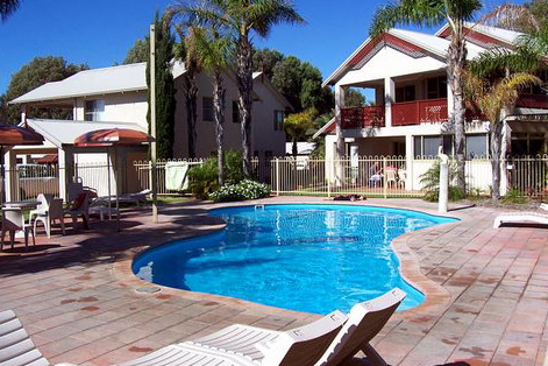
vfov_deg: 36.8
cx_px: 276
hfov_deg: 53.1
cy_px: 166
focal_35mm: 36
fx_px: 548
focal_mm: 5.6
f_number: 5.1
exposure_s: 1/623
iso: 80
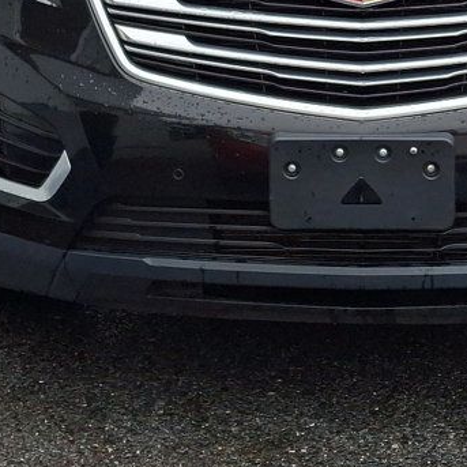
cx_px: 335
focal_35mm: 66
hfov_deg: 25.9
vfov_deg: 25.0
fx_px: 1007
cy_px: 18
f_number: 1.8
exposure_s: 1/625
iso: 25
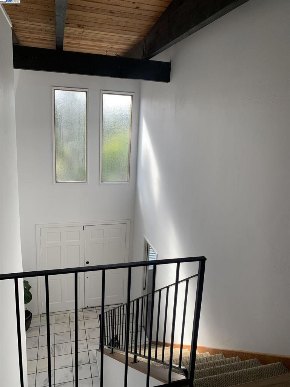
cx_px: 145
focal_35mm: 26
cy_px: 194
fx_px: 290
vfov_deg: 67.3
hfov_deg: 53.1
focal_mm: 4.25
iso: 25
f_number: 1.8
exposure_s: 1/169
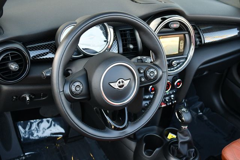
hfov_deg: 44.5
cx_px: 120
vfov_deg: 30.6
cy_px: 80
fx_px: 294
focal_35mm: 44
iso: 720
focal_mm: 22
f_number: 4
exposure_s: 1/250
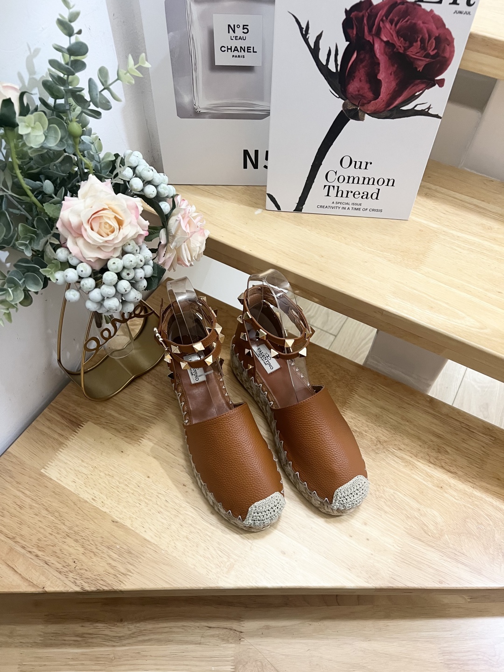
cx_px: 252
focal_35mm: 26
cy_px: 336
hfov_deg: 53.1
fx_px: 505
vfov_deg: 67.3
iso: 250
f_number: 1.5
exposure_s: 1/50
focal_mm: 5.7
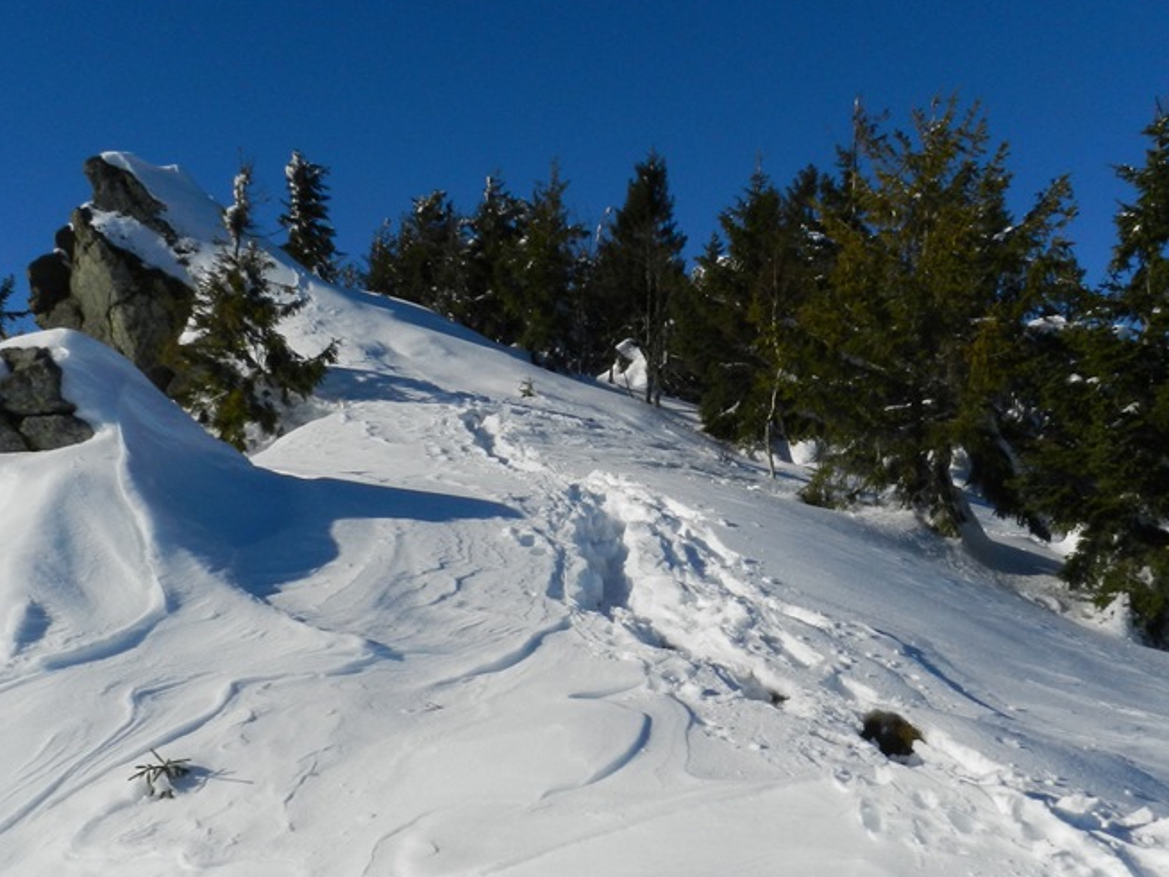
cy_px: 575
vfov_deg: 39.3
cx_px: 597
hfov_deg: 51.3
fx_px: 1216
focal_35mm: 36
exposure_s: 1/1000
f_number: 6.3
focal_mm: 4
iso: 160
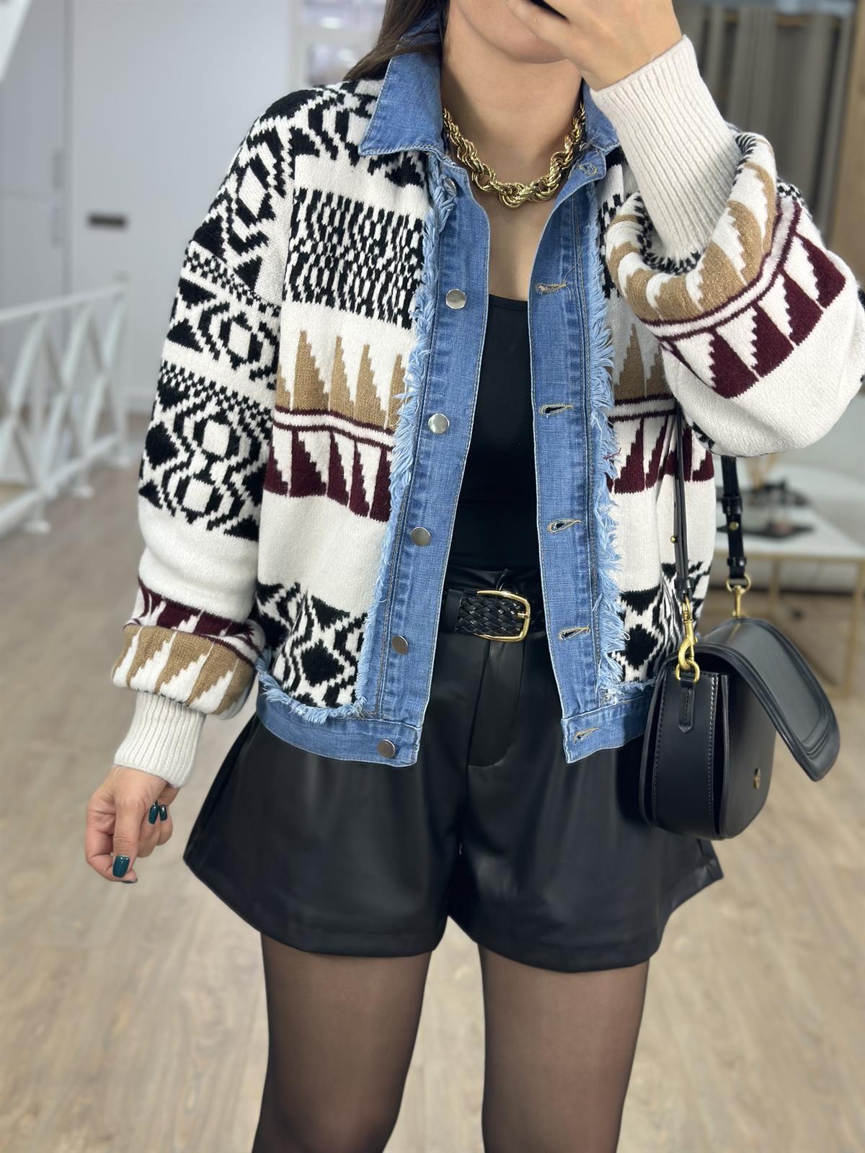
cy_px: 576
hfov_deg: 30.3
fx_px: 1599
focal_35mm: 48
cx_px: 432
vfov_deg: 39.7
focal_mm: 6.86
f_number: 1.78
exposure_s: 1/100
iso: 80
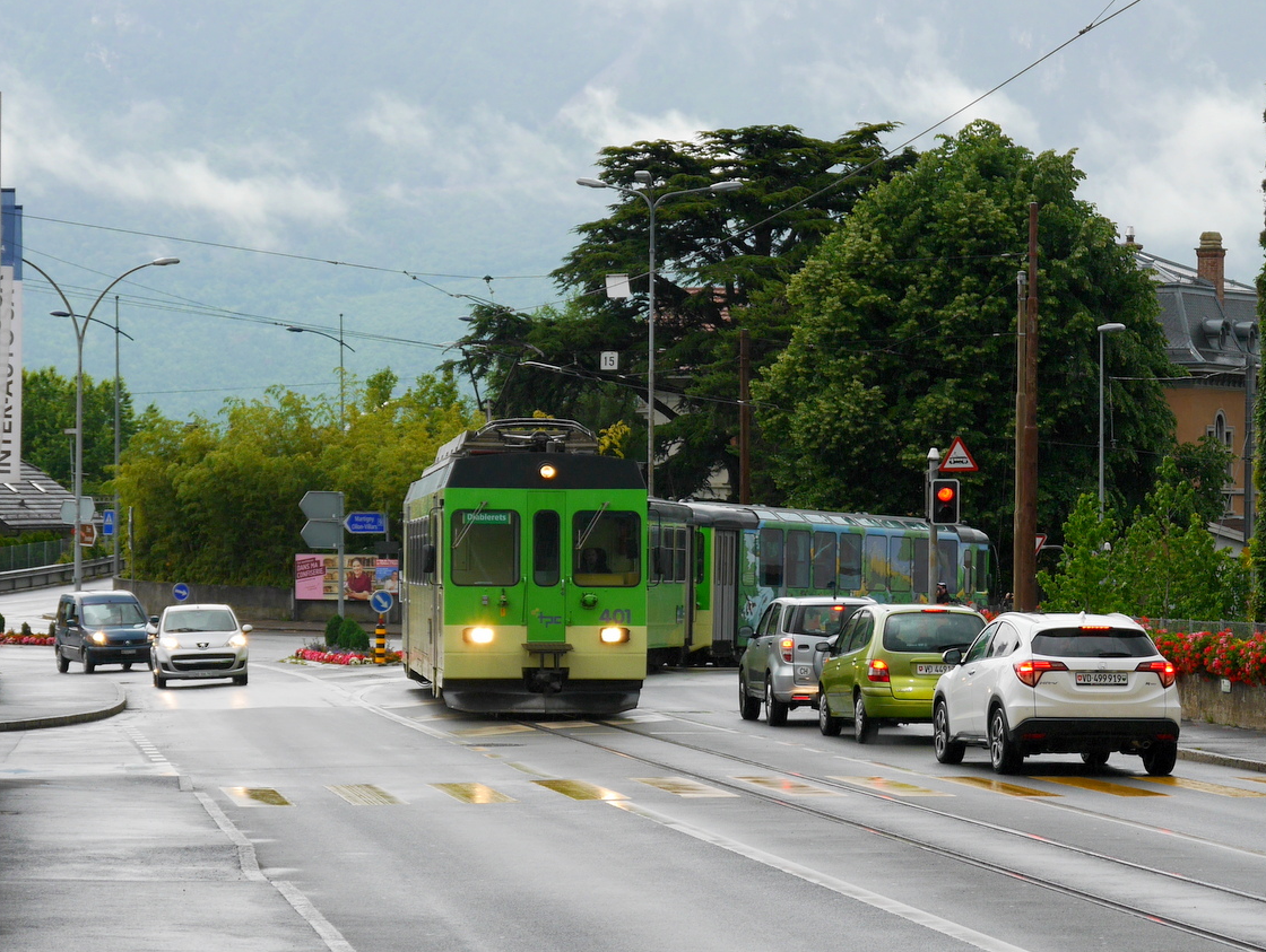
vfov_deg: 16.5
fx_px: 3296
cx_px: 675
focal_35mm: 90
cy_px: 505
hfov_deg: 21.7
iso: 160
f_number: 6.3
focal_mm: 42
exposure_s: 1/160
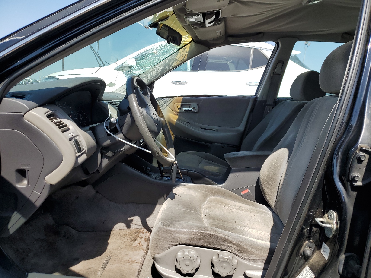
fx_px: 279
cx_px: 186
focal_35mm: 26
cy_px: 139
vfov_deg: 53.1
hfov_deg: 67.3
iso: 50
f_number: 1.5
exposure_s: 1/2000
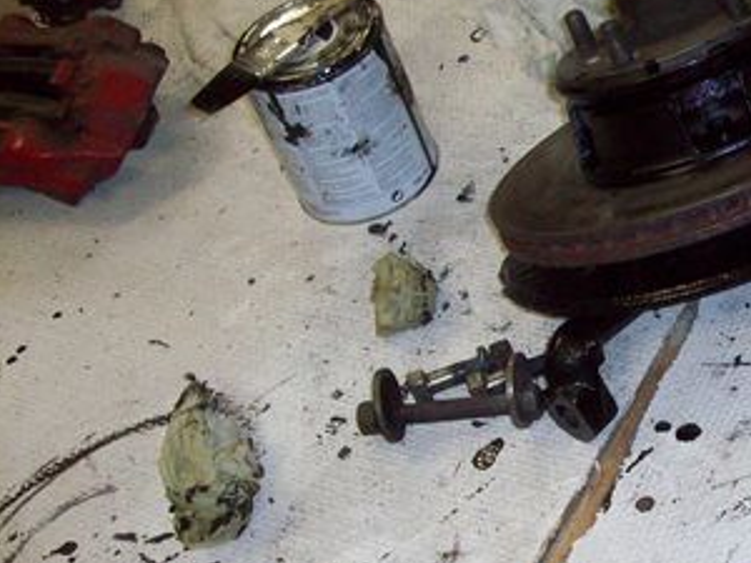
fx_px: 1714
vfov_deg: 18.6
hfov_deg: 23.4
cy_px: 400
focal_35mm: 79
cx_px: 796
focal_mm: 6.2
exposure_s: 1/45
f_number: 2.8
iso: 160
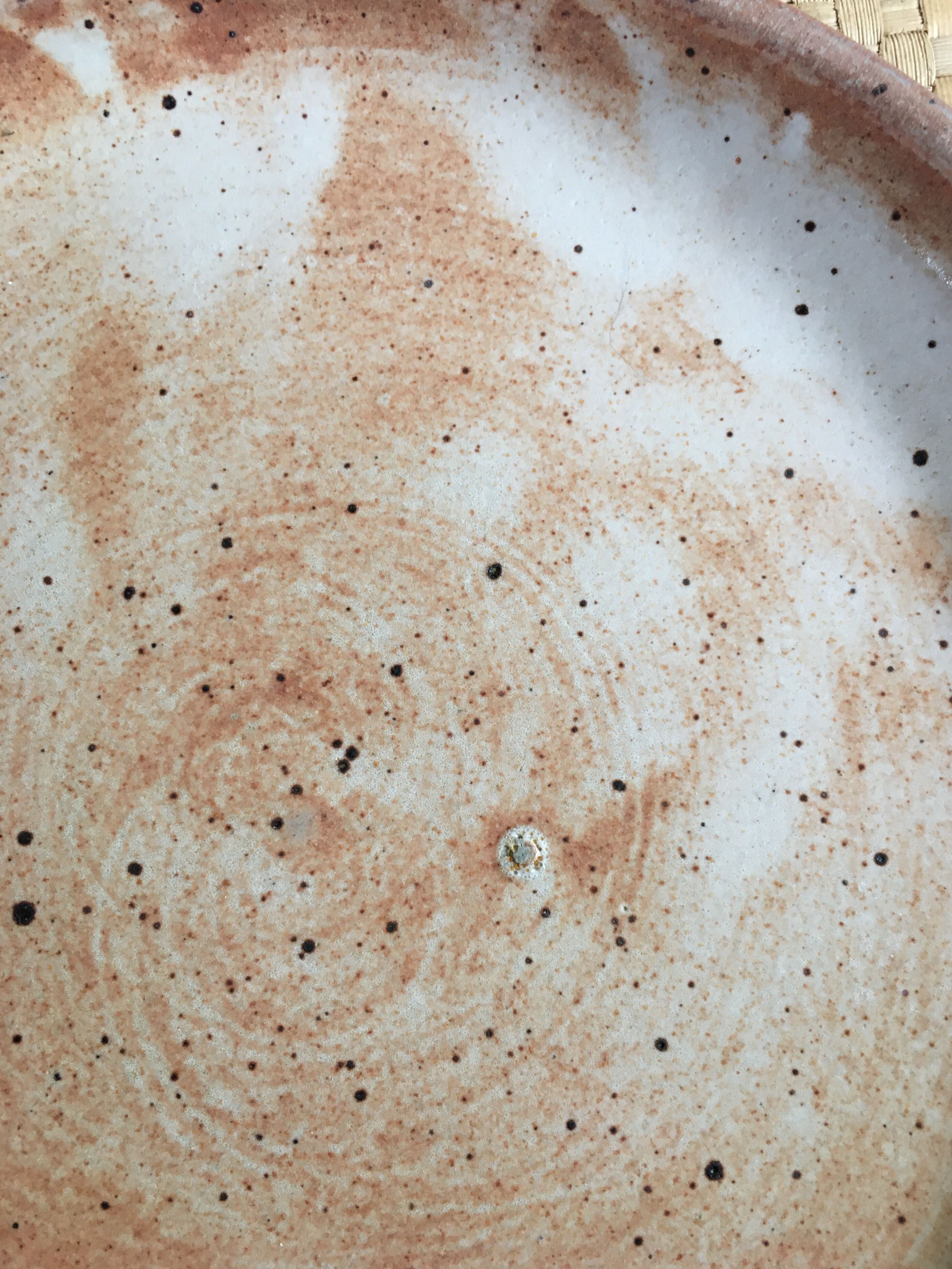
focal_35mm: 30
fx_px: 1100
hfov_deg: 46.8
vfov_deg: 60.0
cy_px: 639
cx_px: 480
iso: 80
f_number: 2.2
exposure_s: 1/33
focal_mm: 4.15
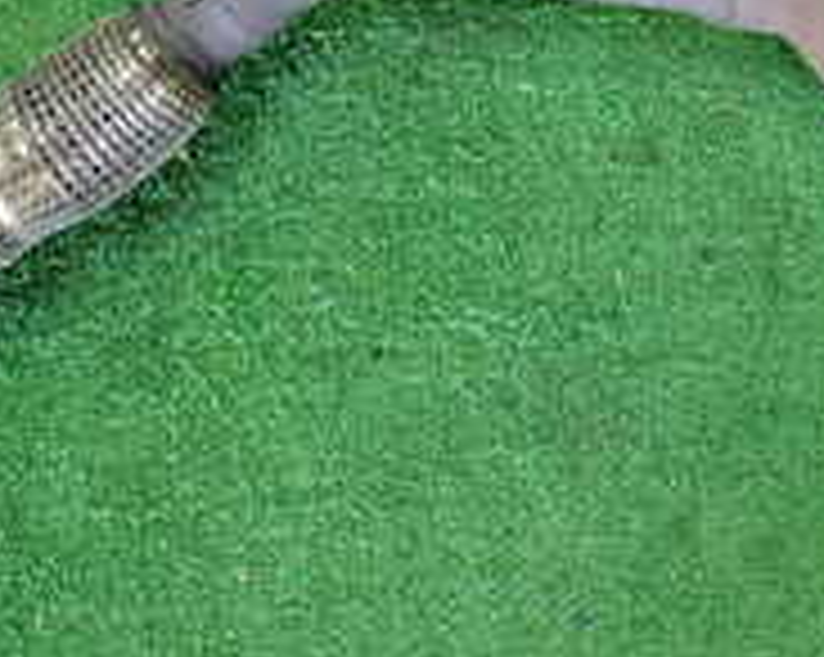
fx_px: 1949
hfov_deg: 23.0
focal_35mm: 80
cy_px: -122
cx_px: 797
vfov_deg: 18.2
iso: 200
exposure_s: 1/30
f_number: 2
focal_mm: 4.5
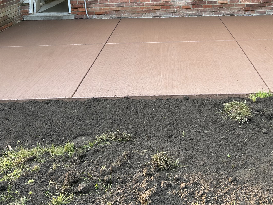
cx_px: 160
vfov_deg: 28.5
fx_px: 387
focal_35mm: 49
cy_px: 17
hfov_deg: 38.8
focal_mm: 5.7
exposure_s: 1/121
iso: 50
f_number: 1.5
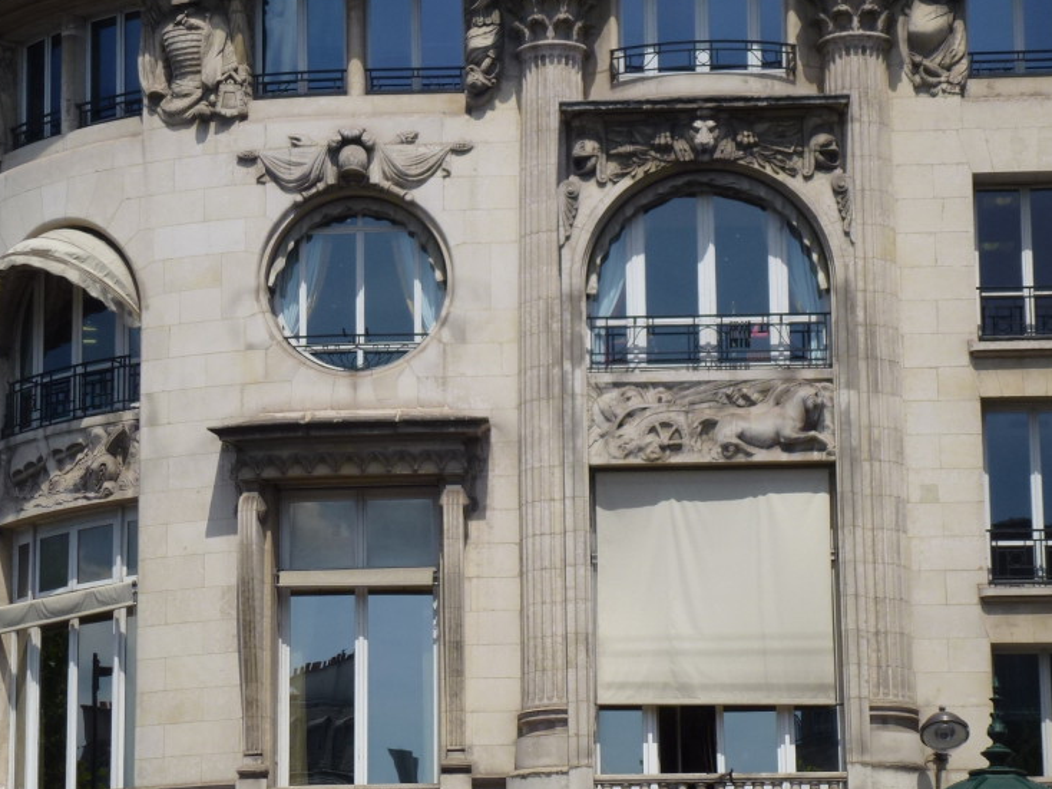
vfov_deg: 11.1
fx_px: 4071
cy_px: 370
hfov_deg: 14.7
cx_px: 472
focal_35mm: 134
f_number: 5
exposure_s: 1/1000
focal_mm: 17.3
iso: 100
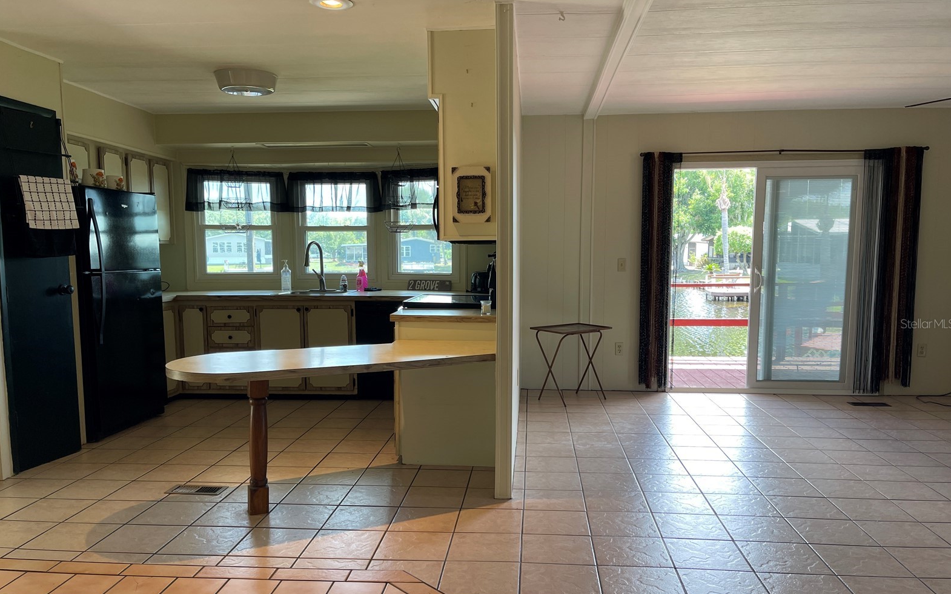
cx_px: 473
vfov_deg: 46.0
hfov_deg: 68.4
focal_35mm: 27
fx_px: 700
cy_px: 323
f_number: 1.6
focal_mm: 5.1
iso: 64
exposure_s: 1/120
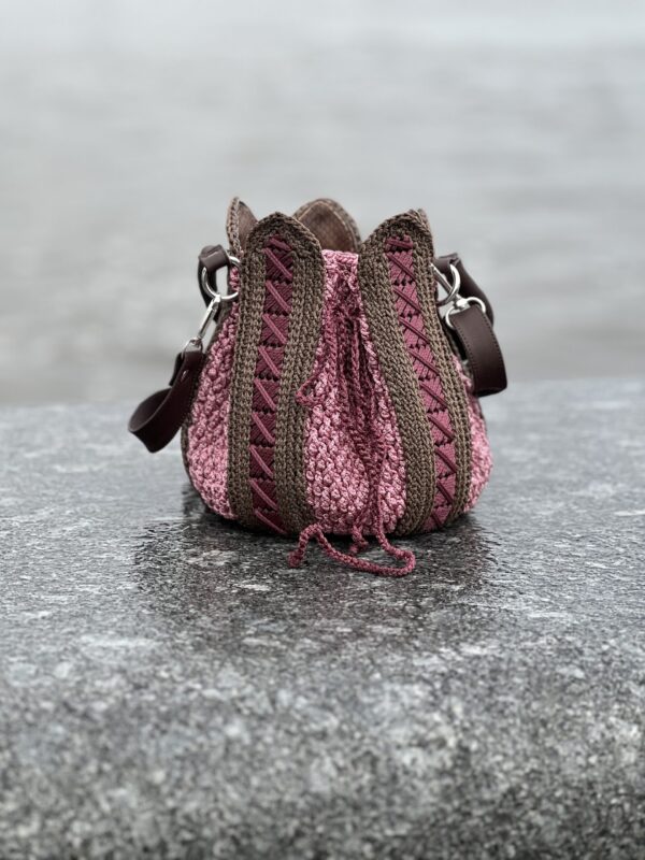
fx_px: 1913
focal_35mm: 77
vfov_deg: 25.3
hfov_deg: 19.1
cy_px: 430
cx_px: 322
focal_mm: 9
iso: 25
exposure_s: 1/121
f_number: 2.8
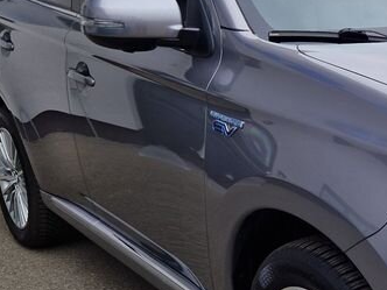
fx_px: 794
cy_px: 193
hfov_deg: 25.2
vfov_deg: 20.6
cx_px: 441
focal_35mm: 71
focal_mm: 5.4
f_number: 1.8
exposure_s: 1/604
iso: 50
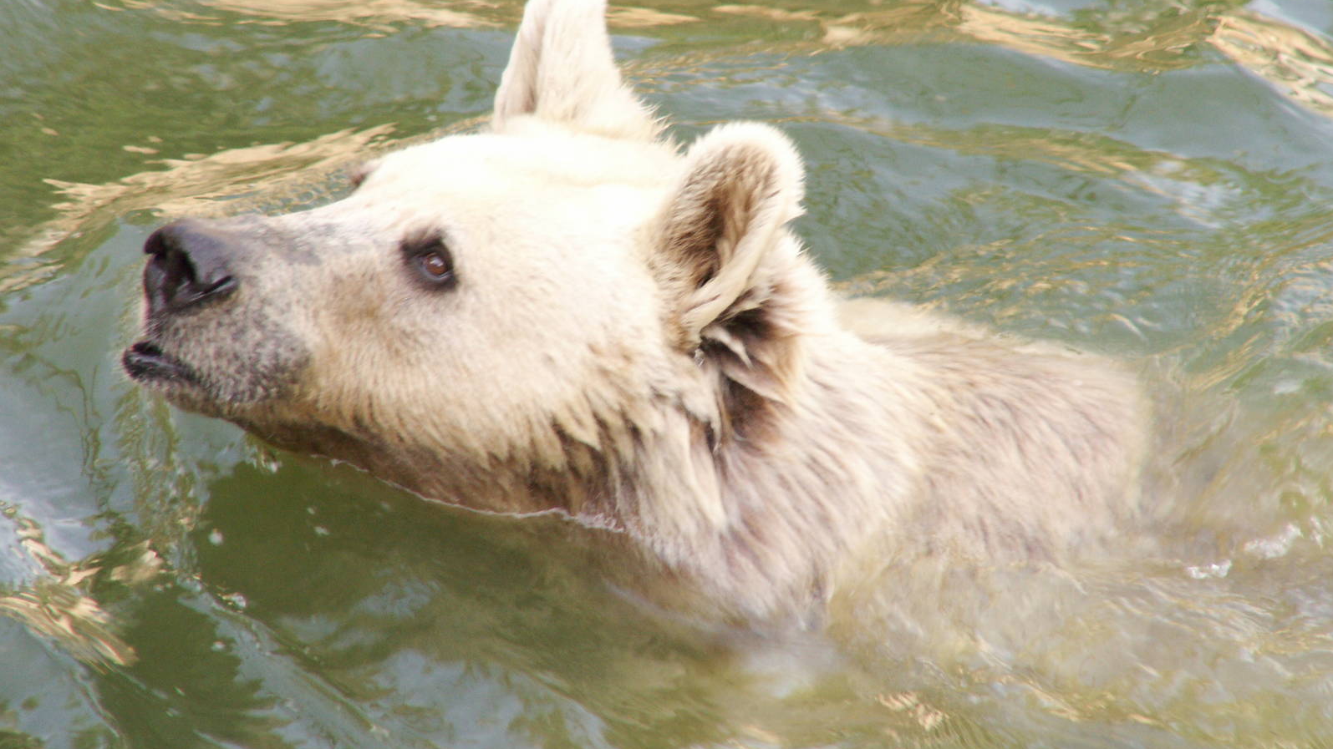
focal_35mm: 459
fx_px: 16223
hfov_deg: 4.7
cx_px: 668
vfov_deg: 2.6
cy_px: 352
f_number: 4.5
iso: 80
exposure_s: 1/100
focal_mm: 69.45
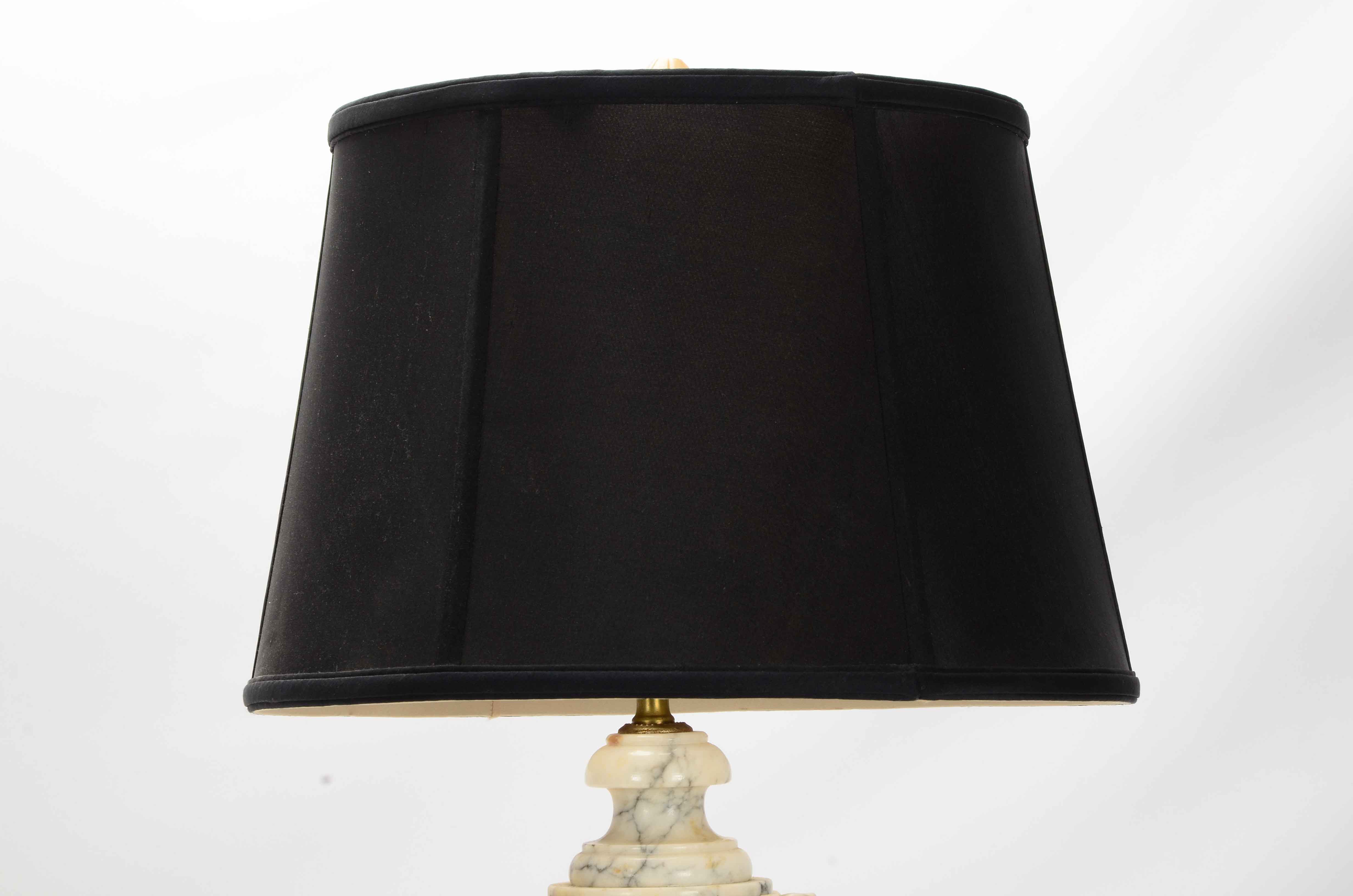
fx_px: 5063
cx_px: 676
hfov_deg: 15.2
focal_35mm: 135
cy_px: 448
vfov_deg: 10.1
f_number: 16
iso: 200
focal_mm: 90
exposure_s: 1/160
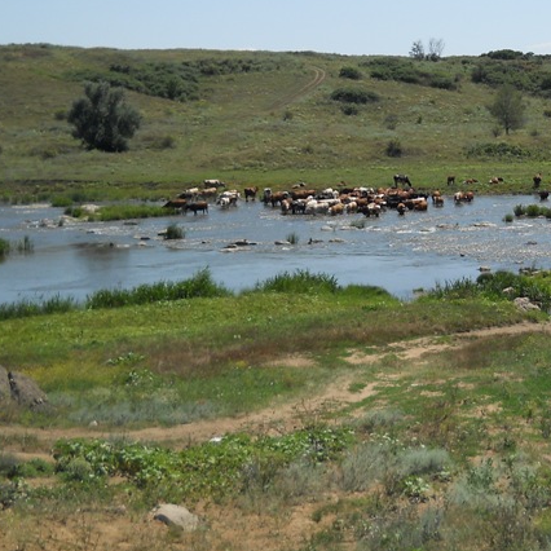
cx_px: 460
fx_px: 1225
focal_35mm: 68
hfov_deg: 24.8
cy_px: 172
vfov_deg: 25.2
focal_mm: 6.72
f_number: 5.5
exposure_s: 1/400
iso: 80
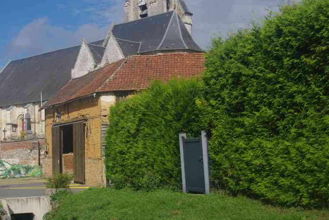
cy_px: 78
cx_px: 127
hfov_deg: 36.1
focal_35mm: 55
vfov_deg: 24.5
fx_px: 503
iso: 200
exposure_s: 1/125
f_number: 11
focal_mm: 28
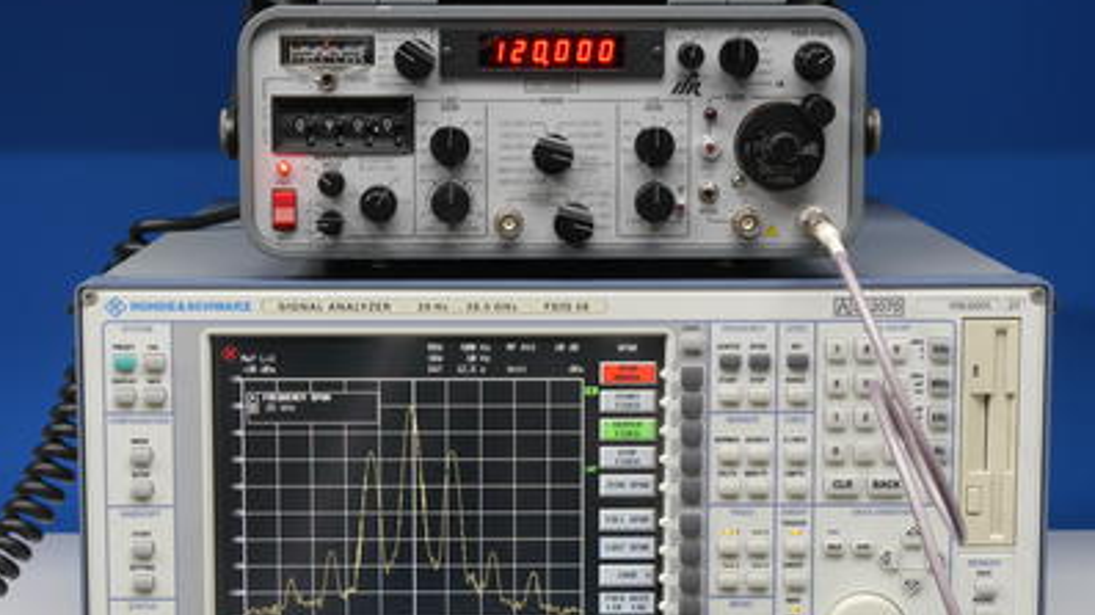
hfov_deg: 21.2
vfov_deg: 12.0
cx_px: 549
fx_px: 2932
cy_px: 397
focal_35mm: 101
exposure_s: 1/3.2
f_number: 9
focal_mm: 46
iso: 400
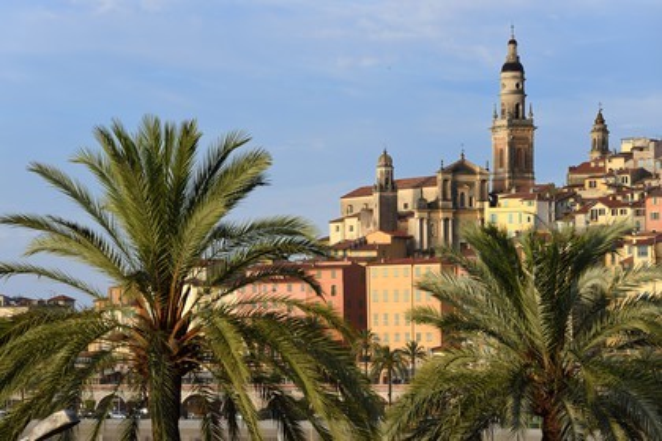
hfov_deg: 12.1
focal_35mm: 170
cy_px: 220
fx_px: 3126
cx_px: 331
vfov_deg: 8.1
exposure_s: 1/200
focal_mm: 170
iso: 200
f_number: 10
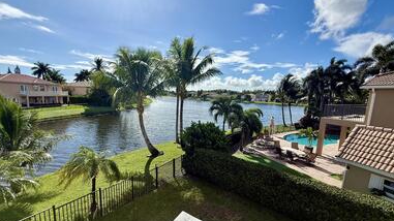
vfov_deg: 67.0
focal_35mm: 16
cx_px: 190
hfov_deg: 99.4
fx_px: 167
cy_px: 118
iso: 50
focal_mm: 2.22
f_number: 2.2
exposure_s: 1/2976
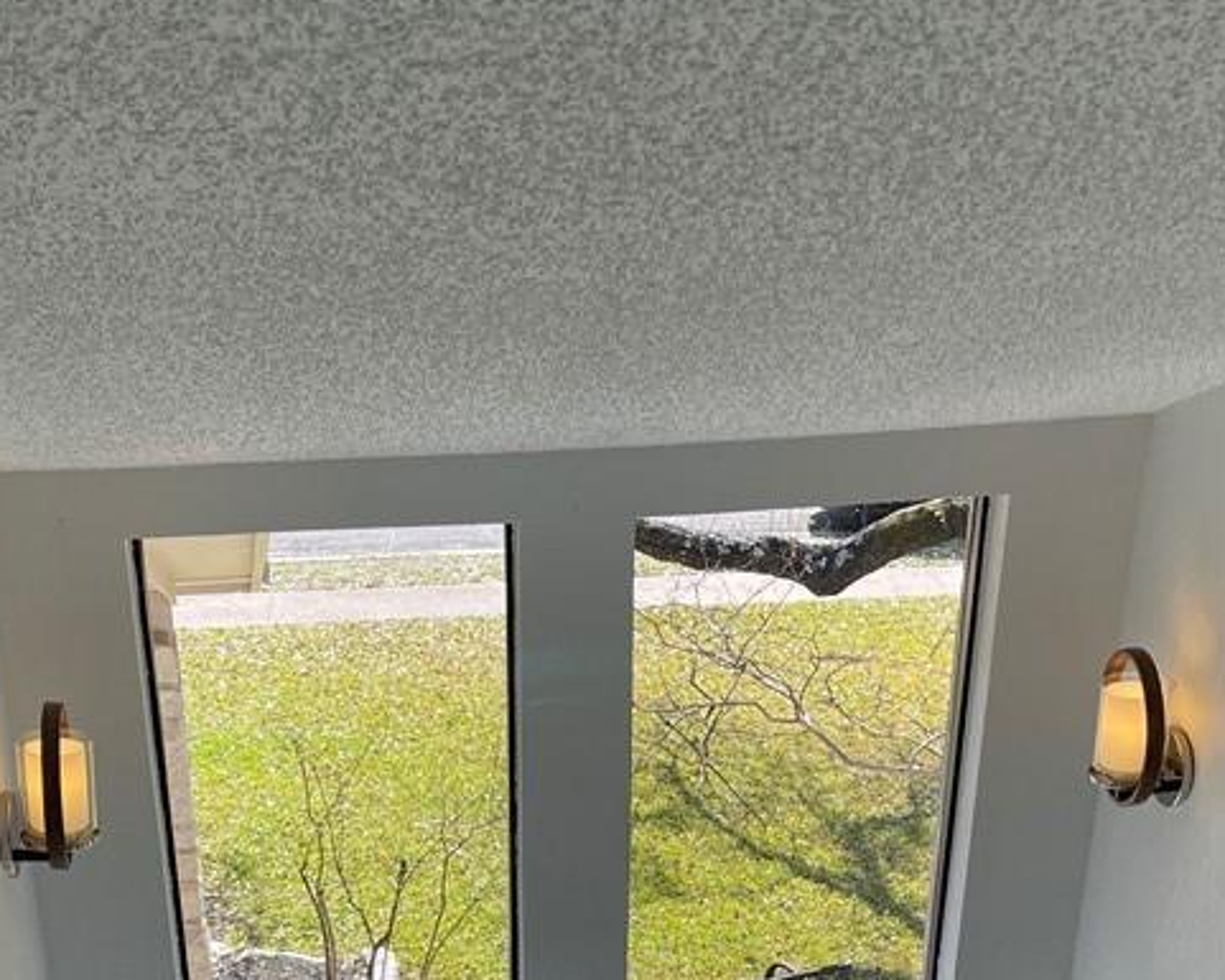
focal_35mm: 54
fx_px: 1958
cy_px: 1082
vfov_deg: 26.0
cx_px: 502
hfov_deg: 34.6
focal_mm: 5.1
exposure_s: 1/750
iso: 32
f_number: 1.6
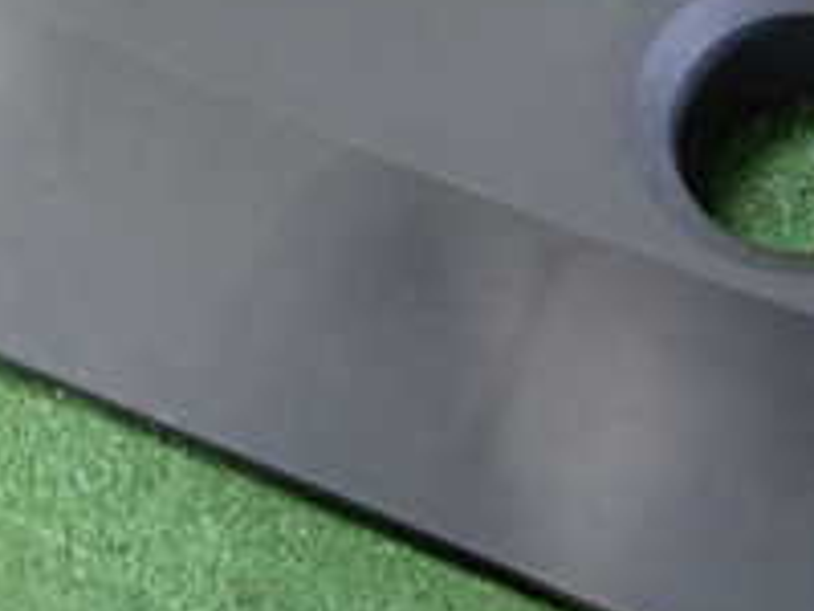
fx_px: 2116
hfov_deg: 21.1
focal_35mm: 90
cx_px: 790
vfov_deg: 16.0
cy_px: -53
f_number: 2.3
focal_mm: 5.4
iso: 320
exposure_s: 1/30
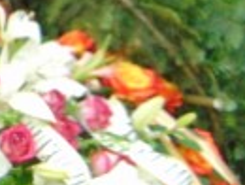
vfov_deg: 12.1
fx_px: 872
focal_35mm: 123
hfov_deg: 13.4
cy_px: 49
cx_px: -270
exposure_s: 1/50
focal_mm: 4.5
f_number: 3
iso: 100
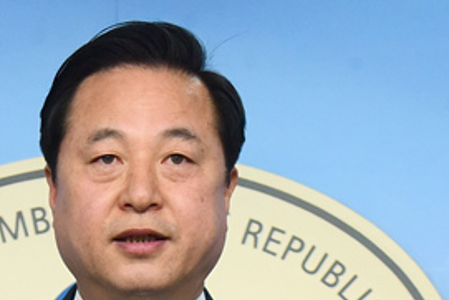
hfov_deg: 10.9
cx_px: 157
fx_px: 2358
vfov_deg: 7.2
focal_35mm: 189
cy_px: 341
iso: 2500
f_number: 7.1
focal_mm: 80
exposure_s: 1/250
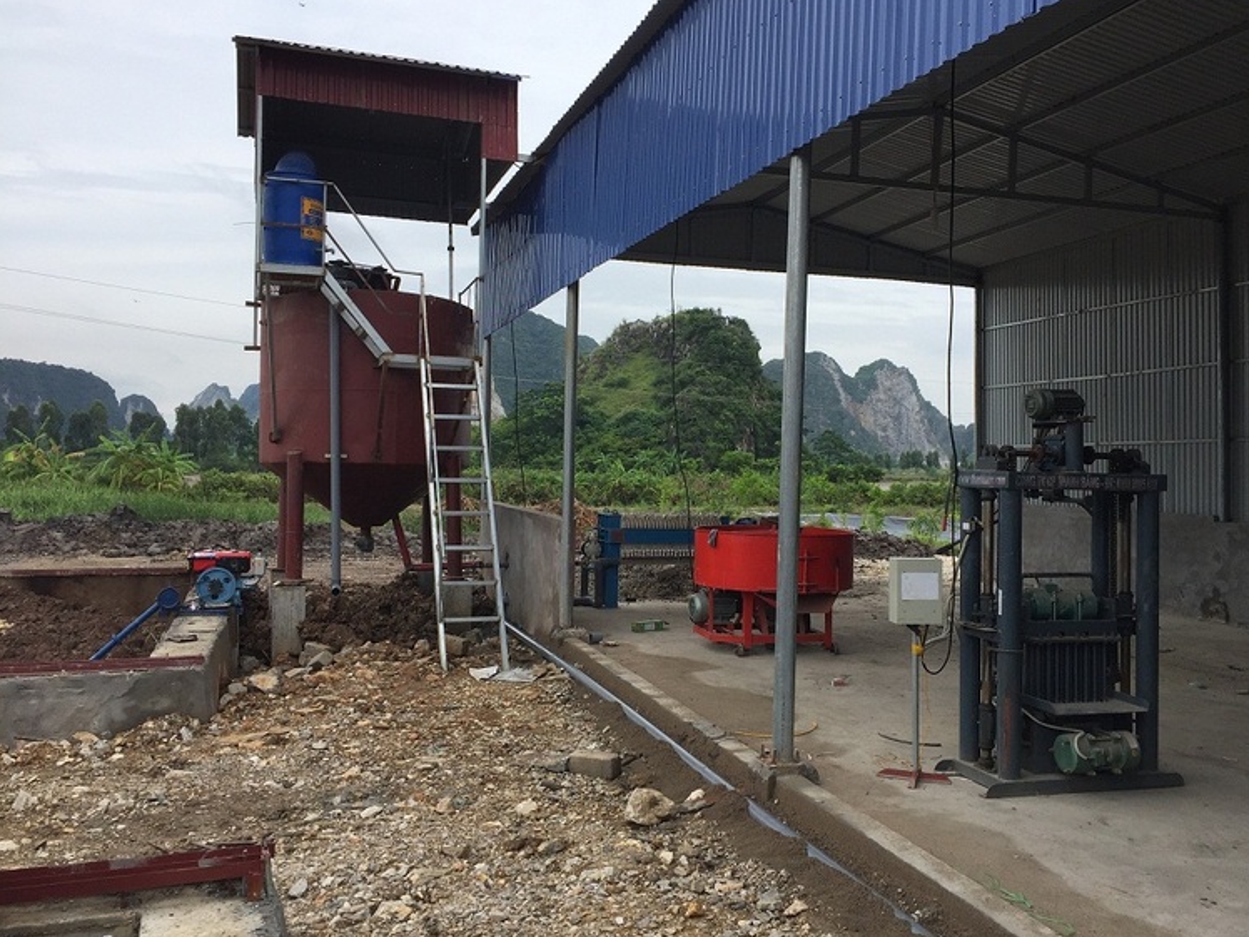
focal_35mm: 31
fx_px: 1119
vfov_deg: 45.4
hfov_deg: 58.3
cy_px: 456
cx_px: 663
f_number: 2.2
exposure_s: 1/1412
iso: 32
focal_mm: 4.15
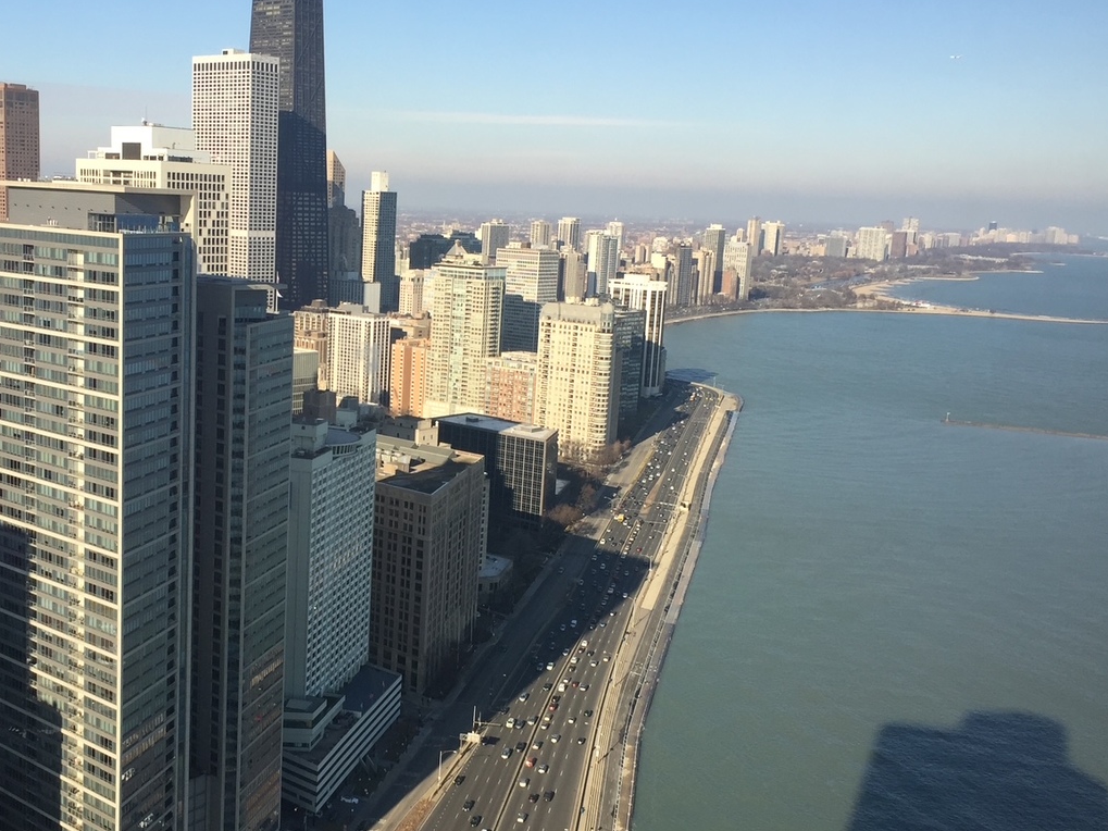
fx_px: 1312
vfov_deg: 35.1
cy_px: 468
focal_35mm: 41
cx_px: 393
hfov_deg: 45.3
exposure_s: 1/807
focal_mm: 4.15
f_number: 2.2
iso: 32
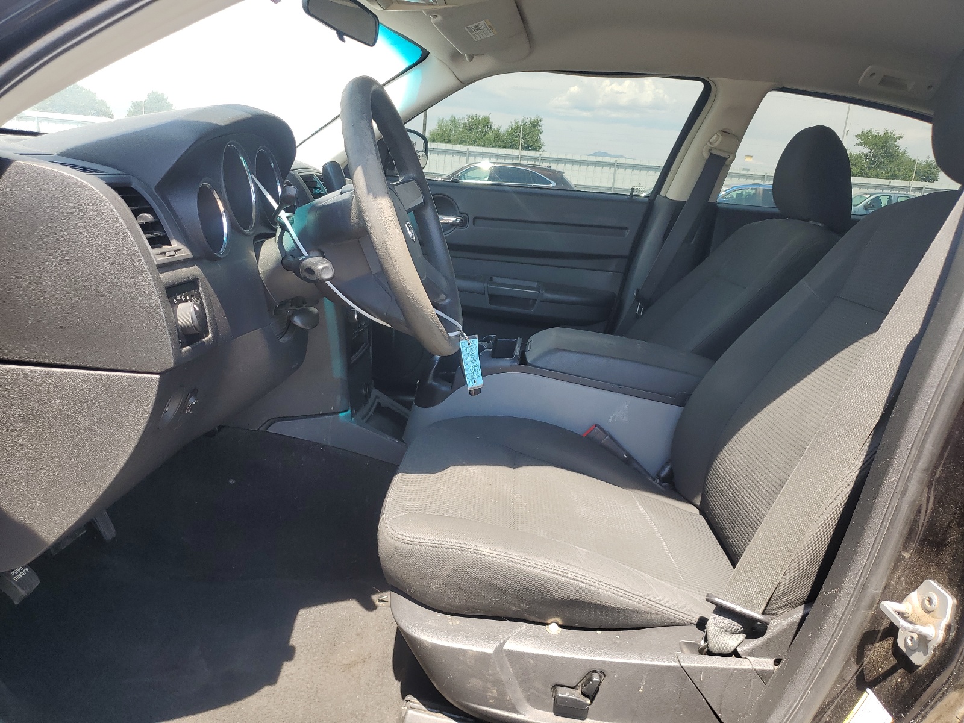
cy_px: 362
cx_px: 482
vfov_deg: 53.1
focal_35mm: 26
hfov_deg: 67.3
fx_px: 724
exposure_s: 1/400
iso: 50
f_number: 1.5
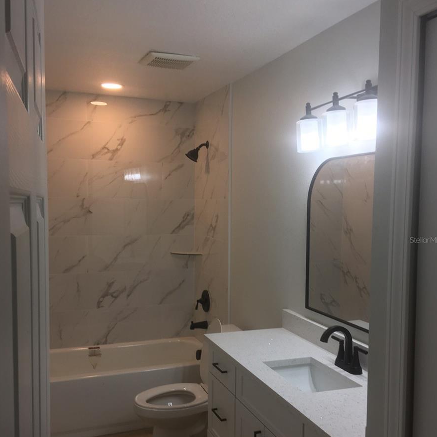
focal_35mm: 35
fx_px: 500
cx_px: 221
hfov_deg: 47.2
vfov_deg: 47.2
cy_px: 240
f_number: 2.2
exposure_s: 1/40
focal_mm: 4.15
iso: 25
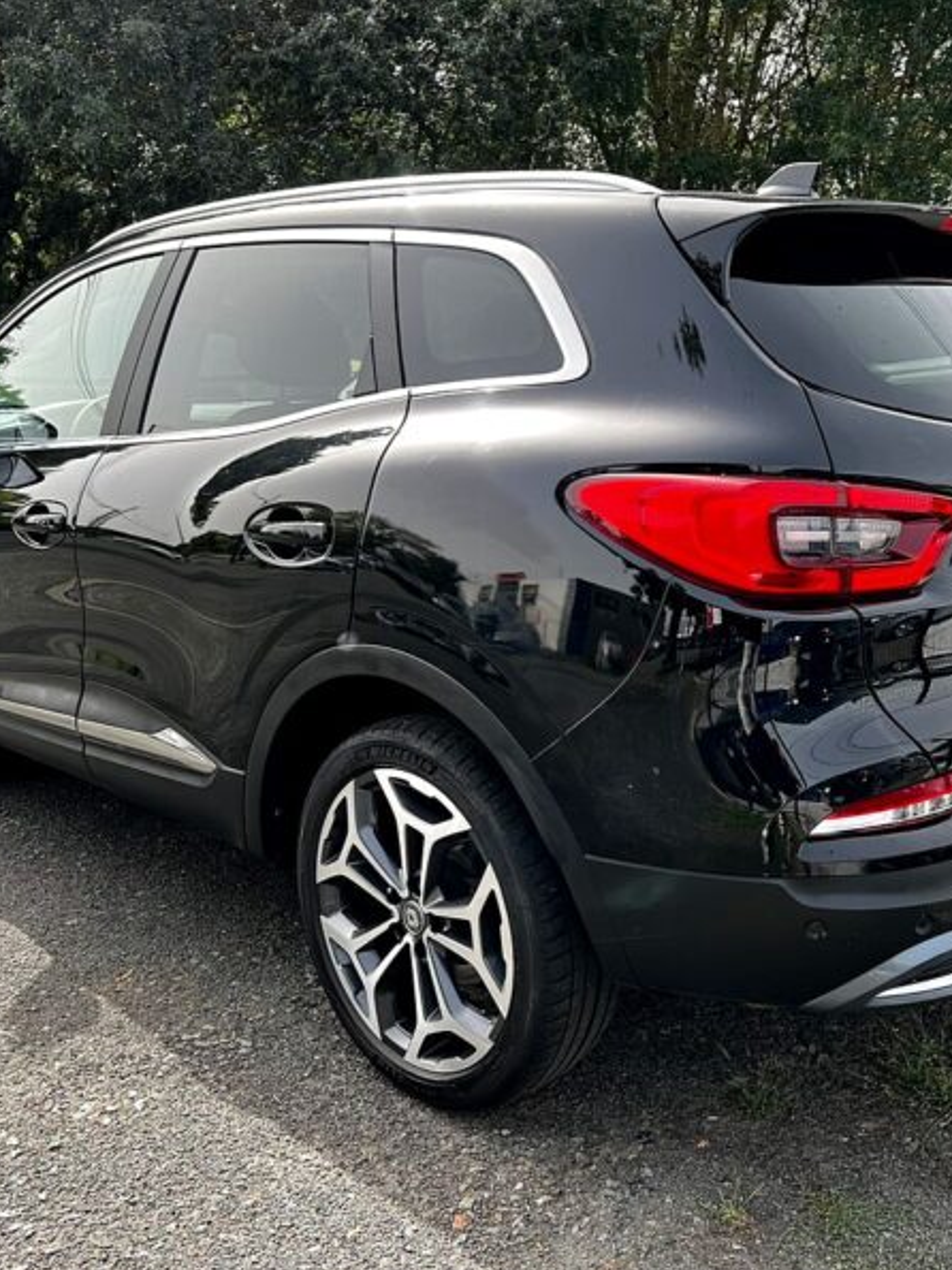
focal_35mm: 35
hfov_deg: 40.6
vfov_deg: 52.6
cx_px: 557
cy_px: 637
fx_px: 1284
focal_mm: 5.7
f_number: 1.5
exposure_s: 1/733
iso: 50
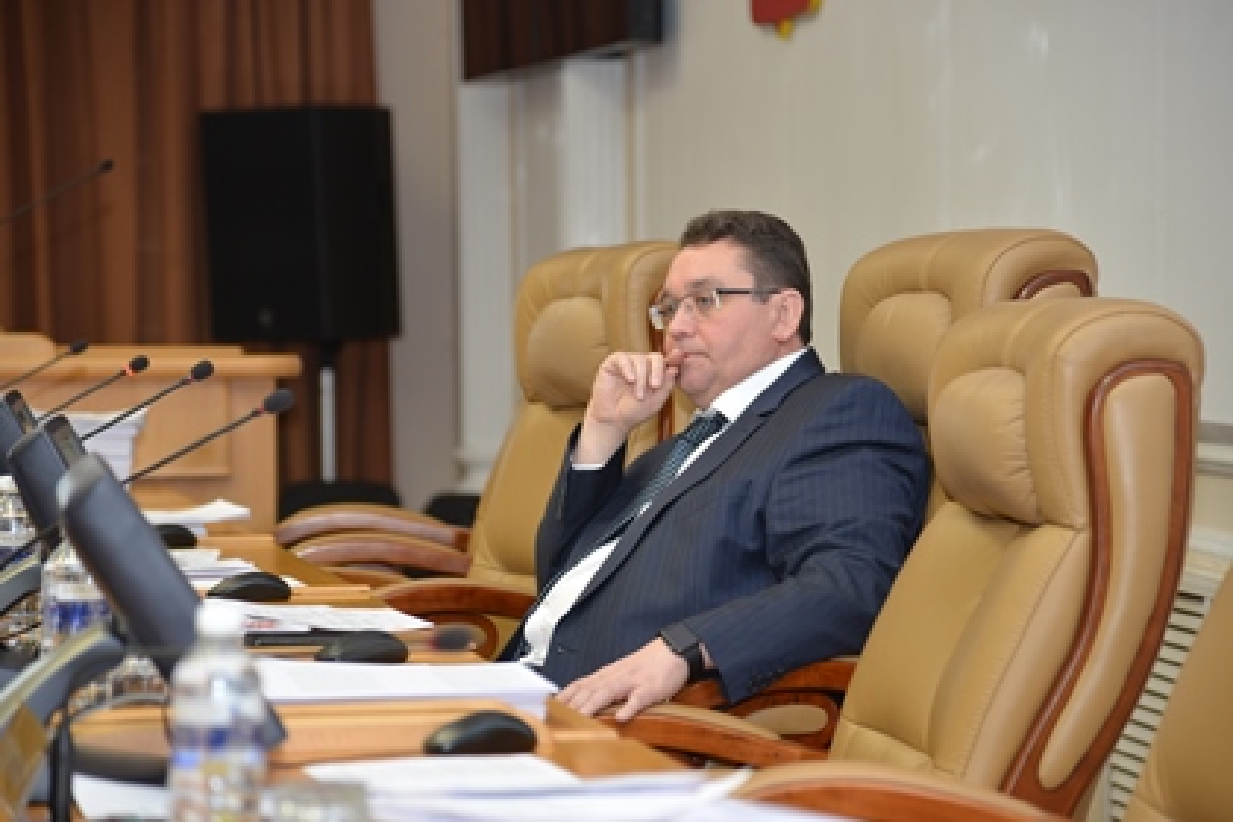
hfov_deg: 17.1
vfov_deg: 11.4
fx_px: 4110
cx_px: 616
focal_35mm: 120
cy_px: 411
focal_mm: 120
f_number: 4
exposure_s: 1/60
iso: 450
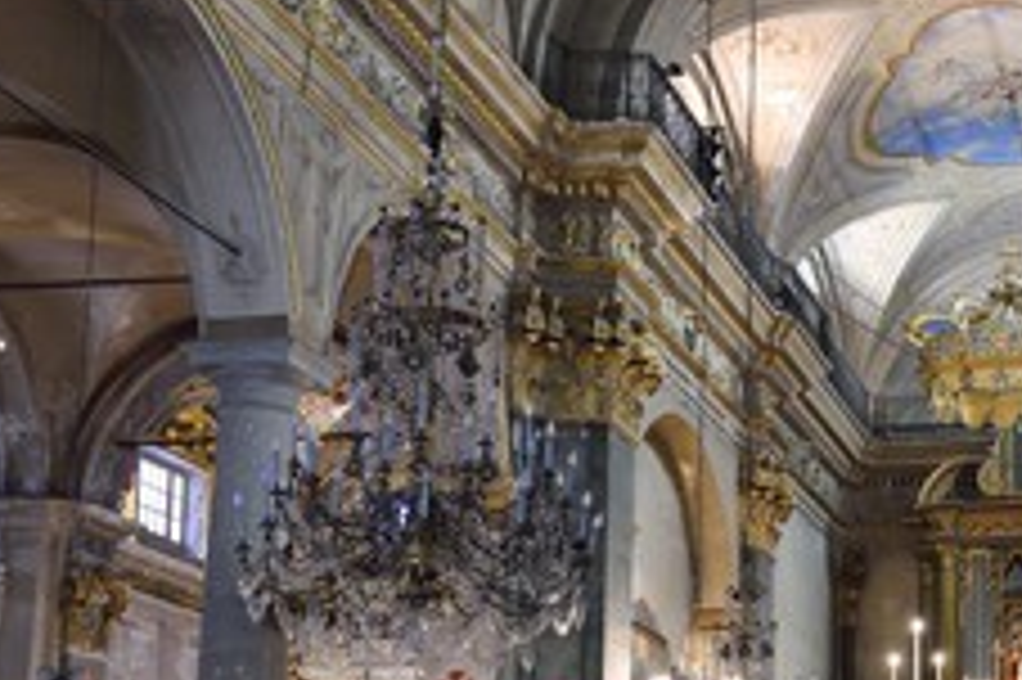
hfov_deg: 26.6
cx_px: 873
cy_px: 576
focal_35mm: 74
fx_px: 2099
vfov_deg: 18.2
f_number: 5.6
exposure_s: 1/20
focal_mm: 40
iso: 3200
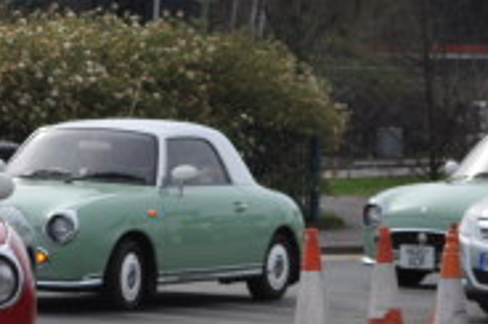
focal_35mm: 290
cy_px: 303
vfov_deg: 4.7
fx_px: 3924
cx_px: -358
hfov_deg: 7.0
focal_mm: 50
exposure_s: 1/400
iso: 200
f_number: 10
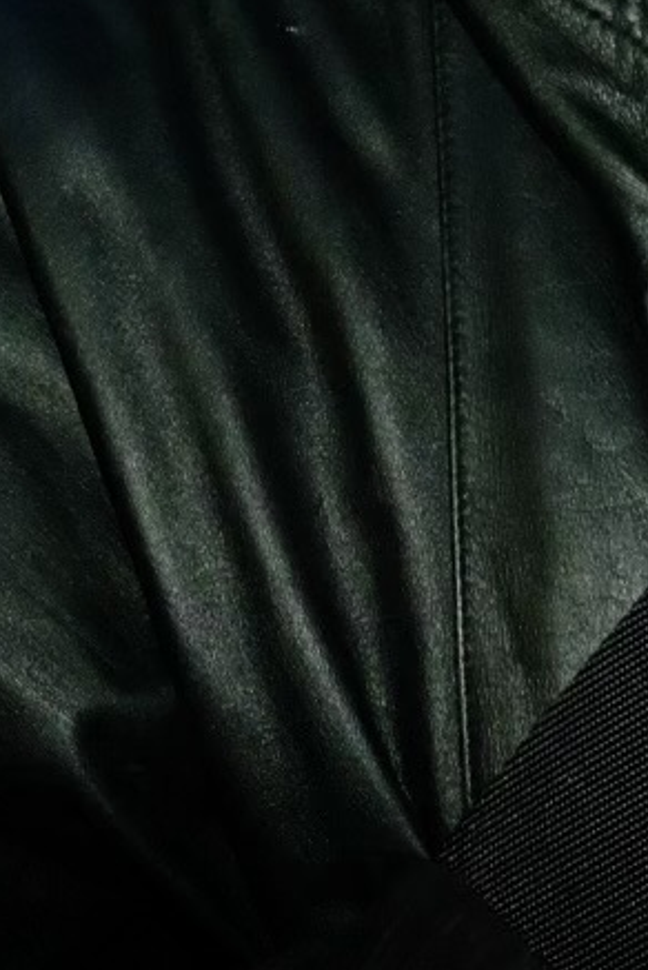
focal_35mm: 180
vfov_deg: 10.8
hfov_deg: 7.6
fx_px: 4852
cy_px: -664
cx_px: 577
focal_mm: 27
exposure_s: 1/56
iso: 3200
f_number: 2.8
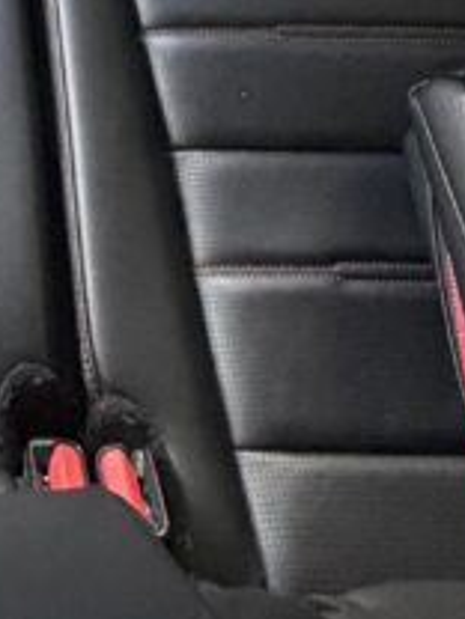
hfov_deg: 19.4
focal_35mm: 69
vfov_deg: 19.4
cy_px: -551
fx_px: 1236
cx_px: -164
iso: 800
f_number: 2.2
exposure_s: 1/60
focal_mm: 2.22
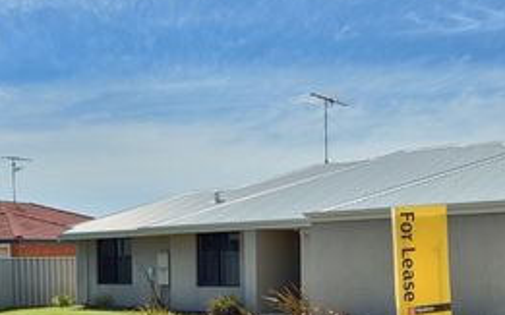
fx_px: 605
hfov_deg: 43.1
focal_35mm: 44
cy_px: 258
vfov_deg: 28.5
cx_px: 406
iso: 100
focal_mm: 24
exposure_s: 1/1000
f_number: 8
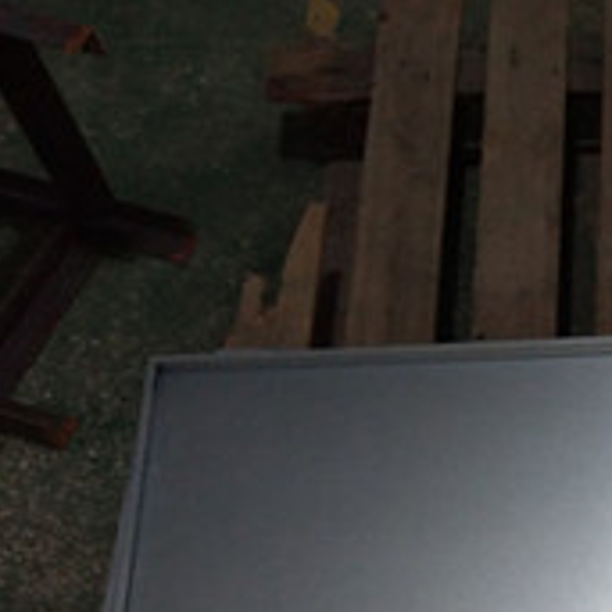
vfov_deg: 17.9
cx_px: 816
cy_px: 714
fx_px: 1860
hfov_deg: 17.4
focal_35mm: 93
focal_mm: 3.95
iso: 182
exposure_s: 1/100
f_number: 1.8
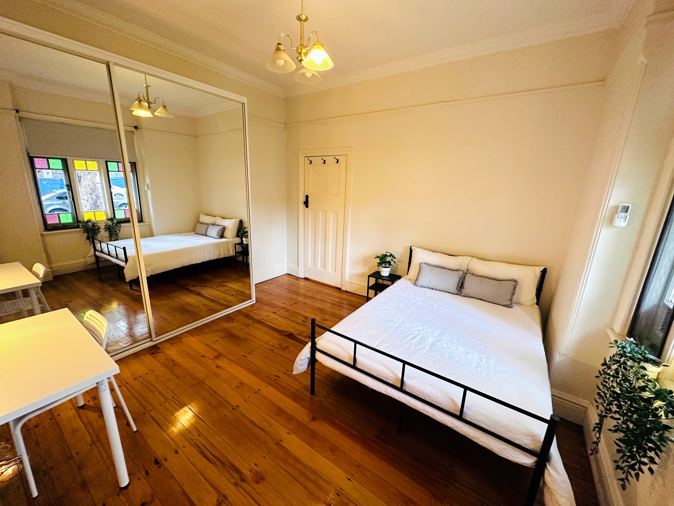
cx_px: 337
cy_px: 253
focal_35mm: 14
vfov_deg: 85.7
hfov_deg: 102.1
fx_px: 273
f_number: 2.2
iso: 320
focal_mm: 2.22
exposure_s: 1/60
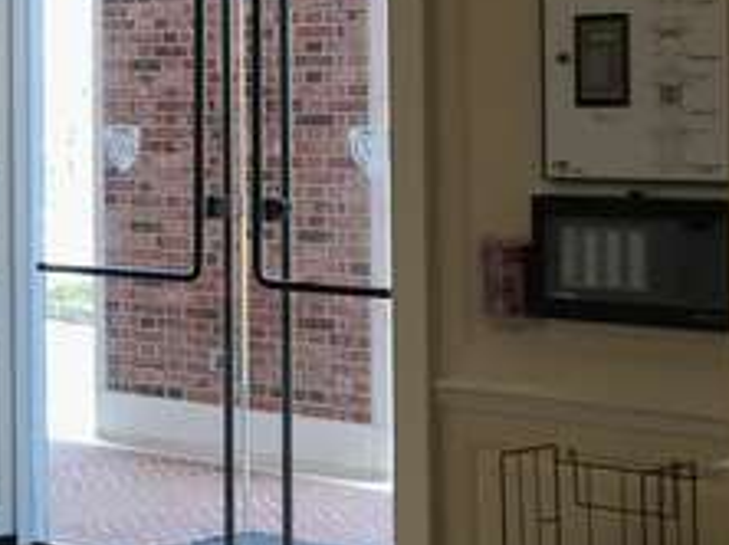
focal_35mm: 101
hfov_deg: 16.5
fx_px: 2125
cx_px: -548
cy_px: 95
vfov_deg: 14.5
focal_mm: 3.99
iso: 25
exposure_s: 1/60
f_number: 1.8
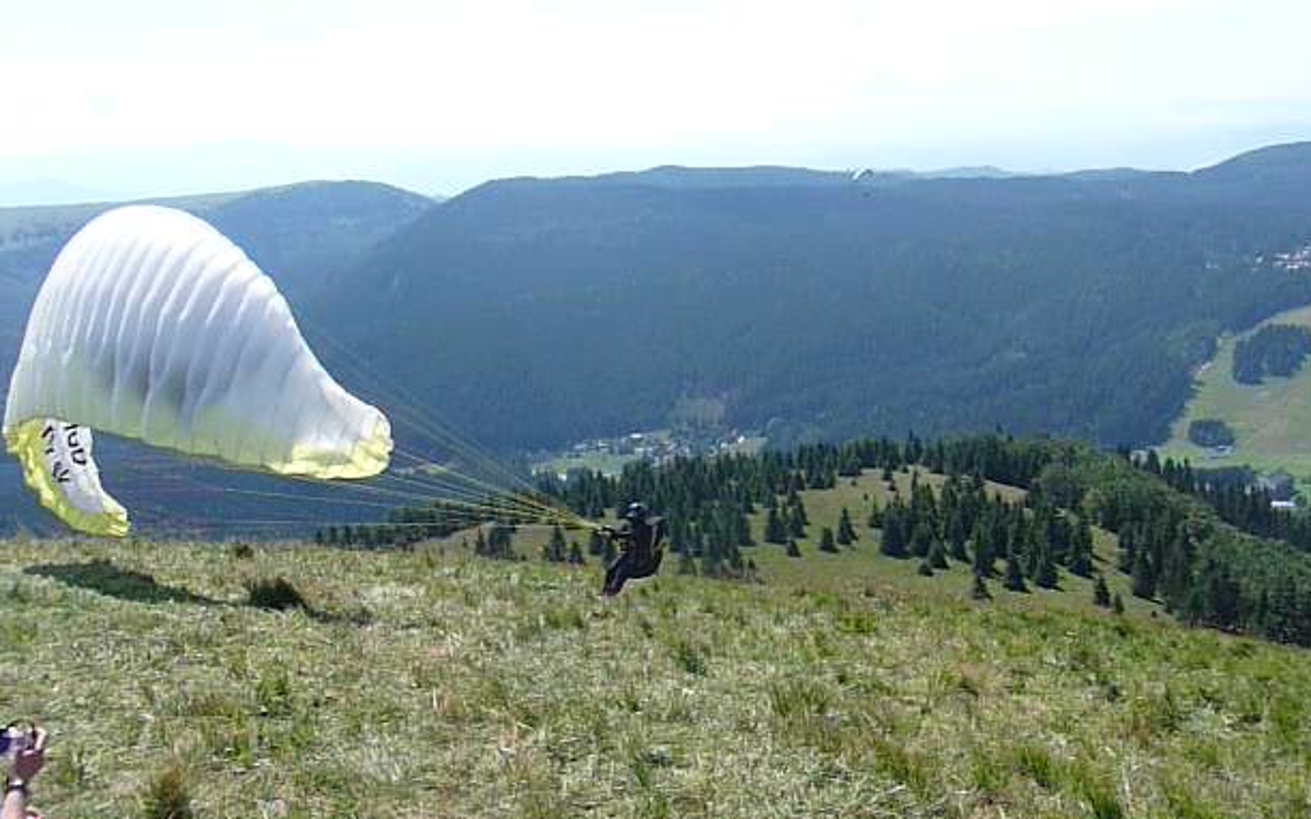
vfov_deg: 32.0
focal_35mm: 40
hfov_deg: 49.3
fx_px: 1429
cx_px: 669
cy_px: 405
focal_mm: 6
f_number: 9
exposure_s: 1/320
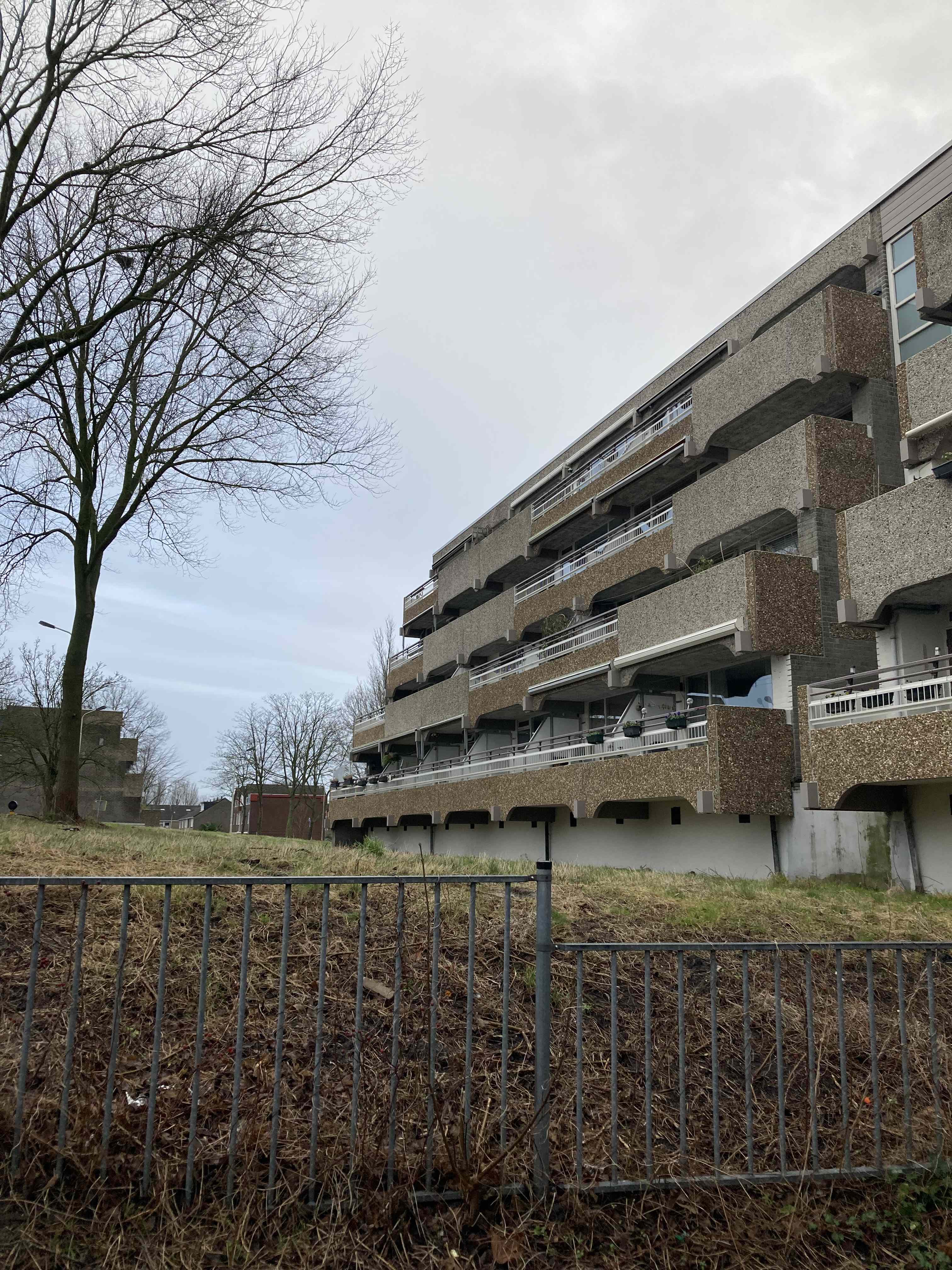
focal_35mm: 28
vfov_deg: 63.4
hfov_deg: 49.7
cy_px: 635
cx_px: 476
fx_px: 1027
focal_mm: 3.99
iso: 20
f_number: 1.8
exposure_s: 1/457
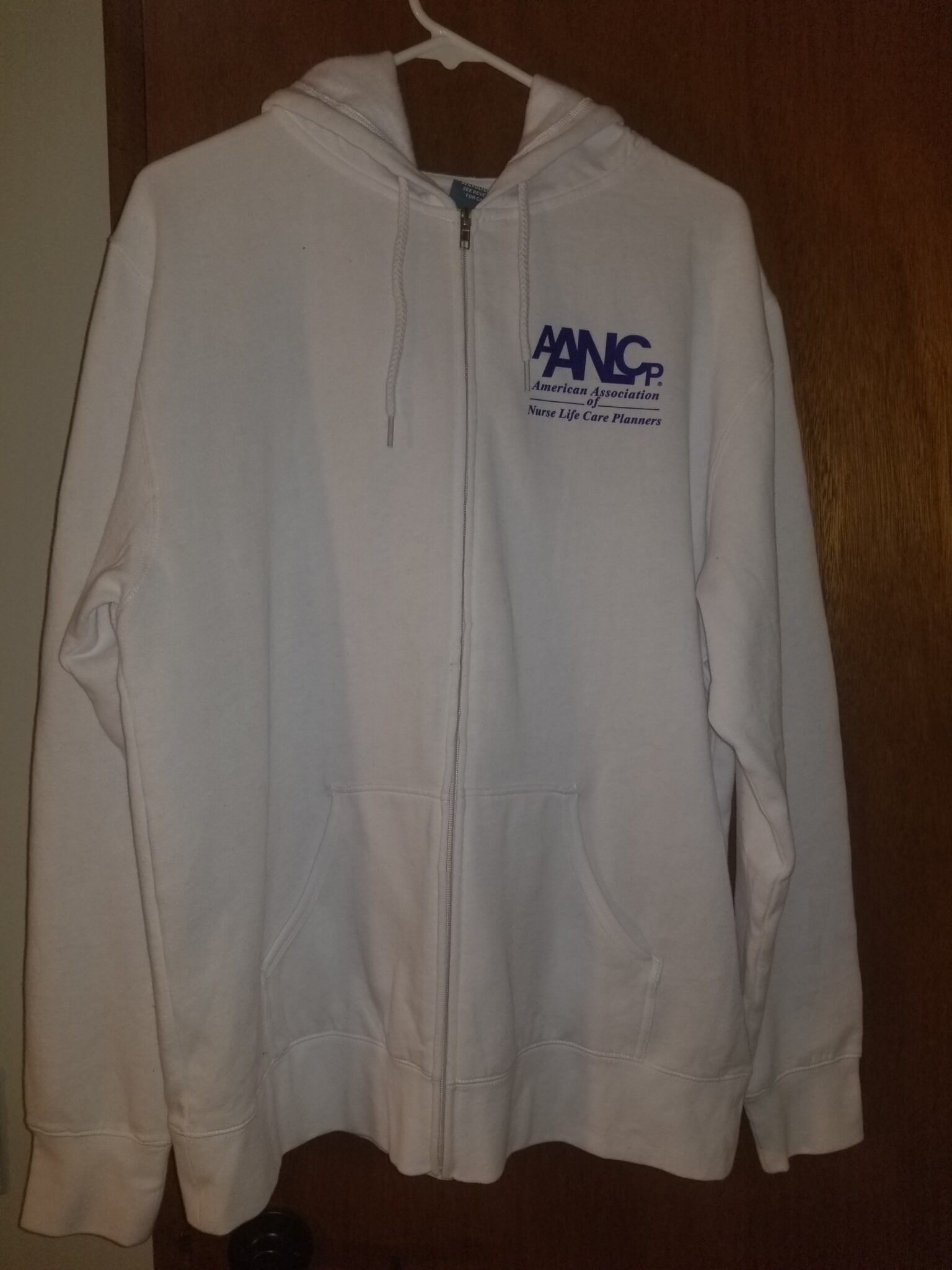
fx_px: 953
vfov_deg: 67.3
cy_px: 635
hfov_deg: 53.1
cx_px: 476
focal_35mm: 26
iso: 80
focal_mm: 4.25
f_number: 1.7
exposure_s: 1/120
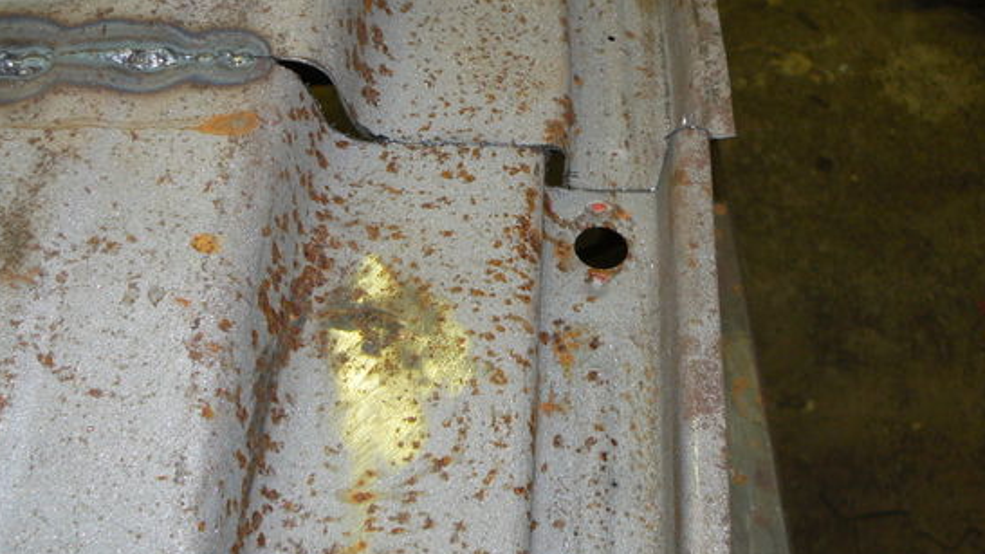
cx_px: 444
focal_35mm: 46
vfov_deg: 25.9
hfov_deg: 44.5
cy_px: 215
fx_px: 1201
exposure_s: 1/30
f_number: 2.8
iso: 100
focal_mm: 6
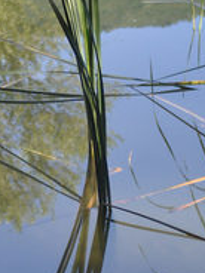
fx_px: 2298
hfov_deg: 5.1
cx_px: -77
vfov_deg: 6.8
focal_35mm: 291
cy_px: 154
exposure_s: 1/250
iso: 400
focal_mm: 62
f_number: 4.8
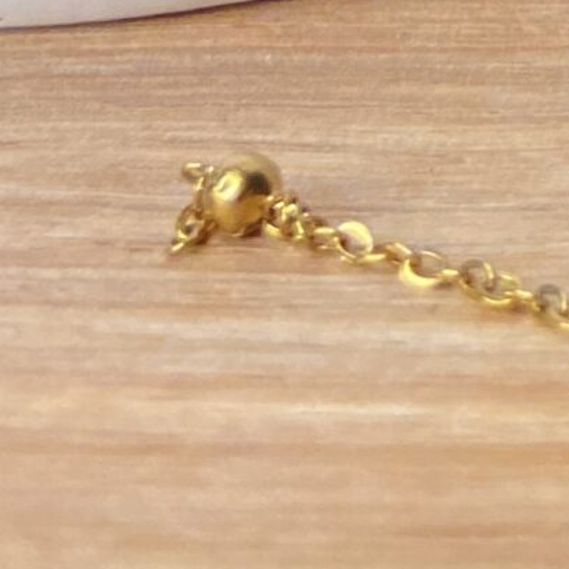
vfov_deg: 9.9
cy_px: -994
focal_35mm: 143
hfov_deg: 11.2
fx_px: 2659
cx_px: 1088
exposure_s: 1/60
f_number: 1.8
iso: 160
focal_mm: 4.25
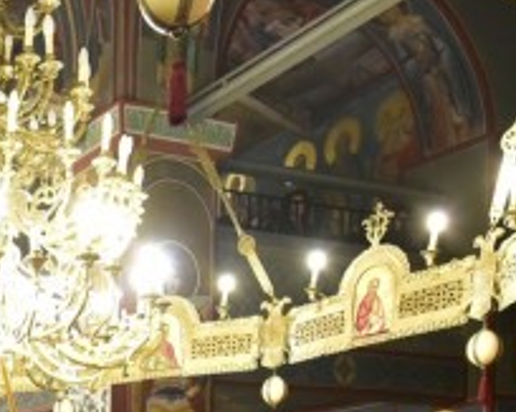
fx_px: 1007
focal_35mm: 66
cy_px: 574
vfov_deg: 20.6
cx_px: -129
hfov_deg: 25.3
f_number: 5
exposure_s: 1/50
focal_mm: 14
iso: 4000
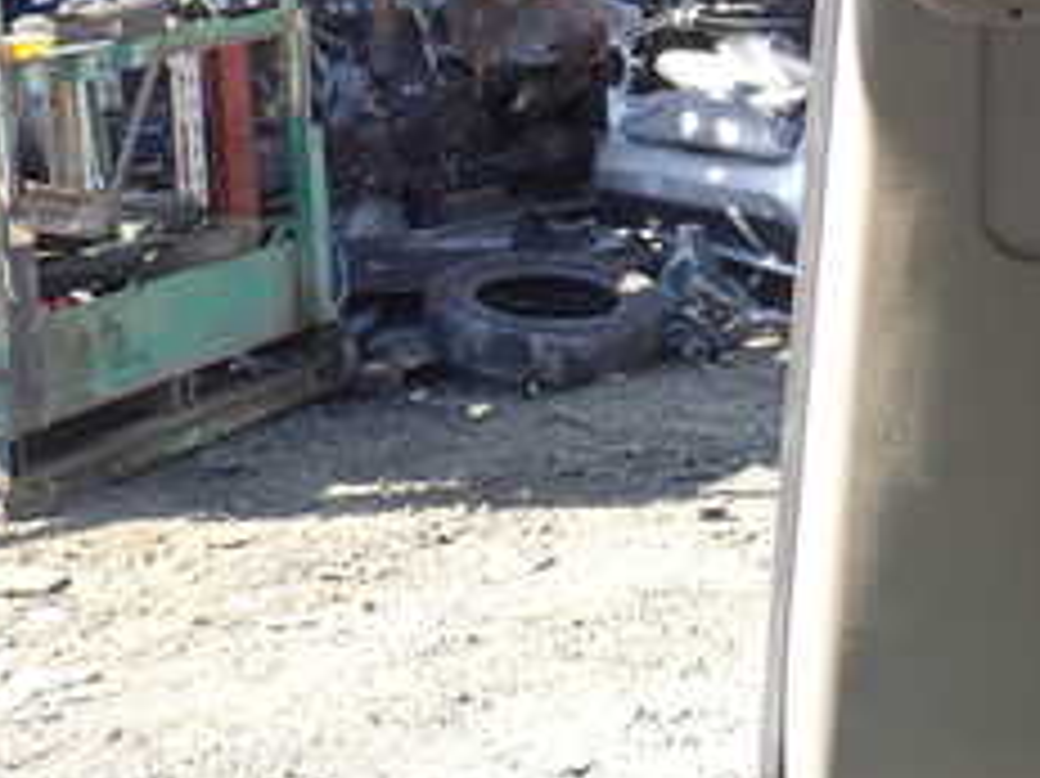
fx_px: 2342
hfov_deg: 23.8
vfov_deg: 18.2
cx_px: 1076
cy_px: -58
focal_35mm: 78
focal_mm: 5.4
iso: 100
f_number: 3.2
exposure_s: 1/125
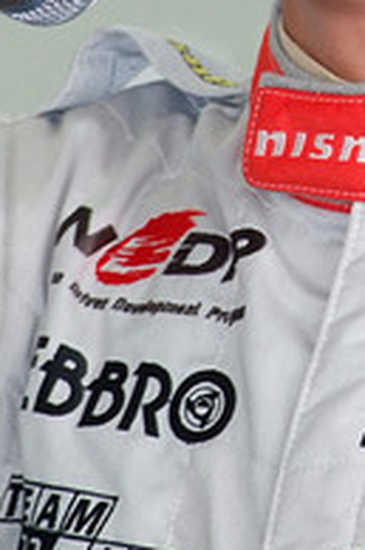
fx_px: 9933
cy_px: 43
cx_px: 279
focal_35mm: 652
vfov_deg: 3.2
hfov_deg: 2.1
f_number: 11
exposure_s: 1/60
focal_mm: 175
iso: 800
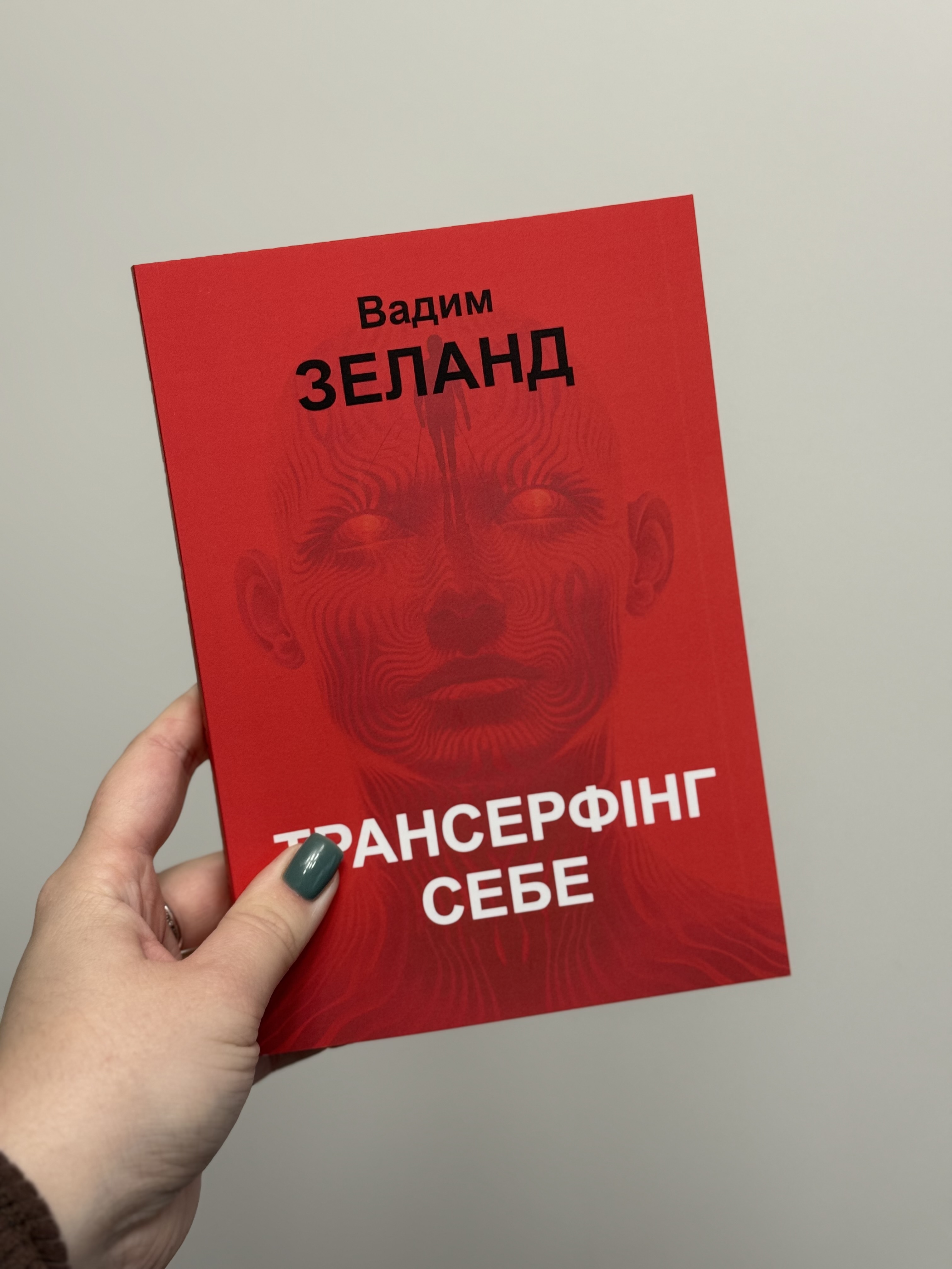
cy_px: 634
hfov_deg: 30.3
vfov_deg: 39.7
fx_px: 1760
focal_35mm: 48
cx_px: 476
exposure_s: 1/50
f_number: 1.78
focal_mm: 6.76
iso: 100
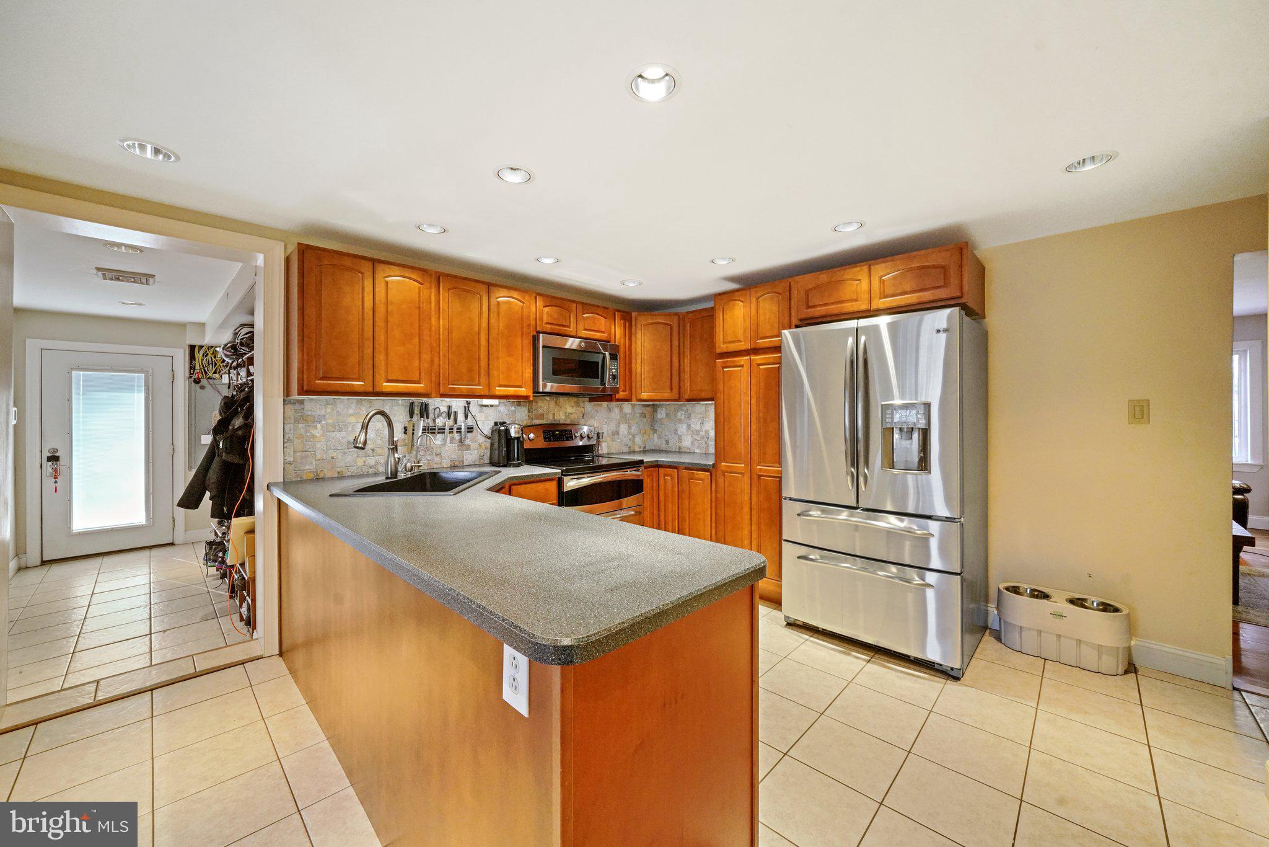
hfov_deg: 108.3
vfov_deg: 85.4
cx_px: 634
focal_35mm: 13
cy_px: 424
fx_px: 458
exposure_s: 1/30
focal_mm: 13
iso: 5000
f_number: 8
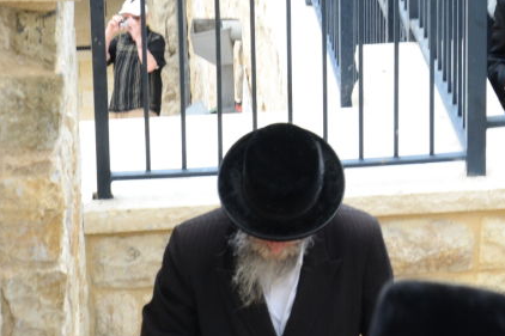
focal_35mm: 189
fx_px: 2650
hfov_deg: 10.7
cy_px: -28
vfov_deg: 7.2
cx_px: 592
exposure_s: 1/160
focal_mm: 52
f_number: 7.1
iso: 500
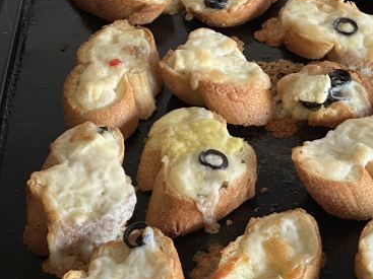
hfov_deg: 15.5
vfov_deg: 11.8
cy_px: 140
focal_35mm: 126
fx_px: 1357
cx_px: 304
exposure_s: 1/49
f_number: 2.8
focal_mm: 9
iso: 640
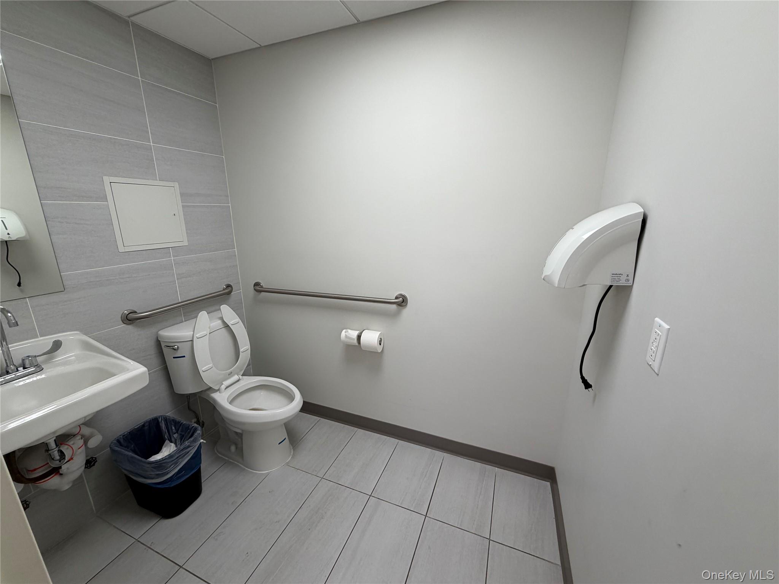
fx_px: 315
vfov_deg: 85.7
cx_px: 390
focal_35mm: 14
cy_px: 292
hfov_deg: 102.1
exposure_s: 1/120
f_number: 2.2
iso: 80
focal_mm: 2.22
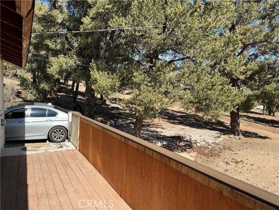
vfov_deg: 49.7
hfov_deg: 63.4
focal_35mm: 28
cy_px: 105
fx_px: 226
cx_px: 140
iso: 25
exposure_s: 1/1015
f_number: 1.8
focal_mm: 3
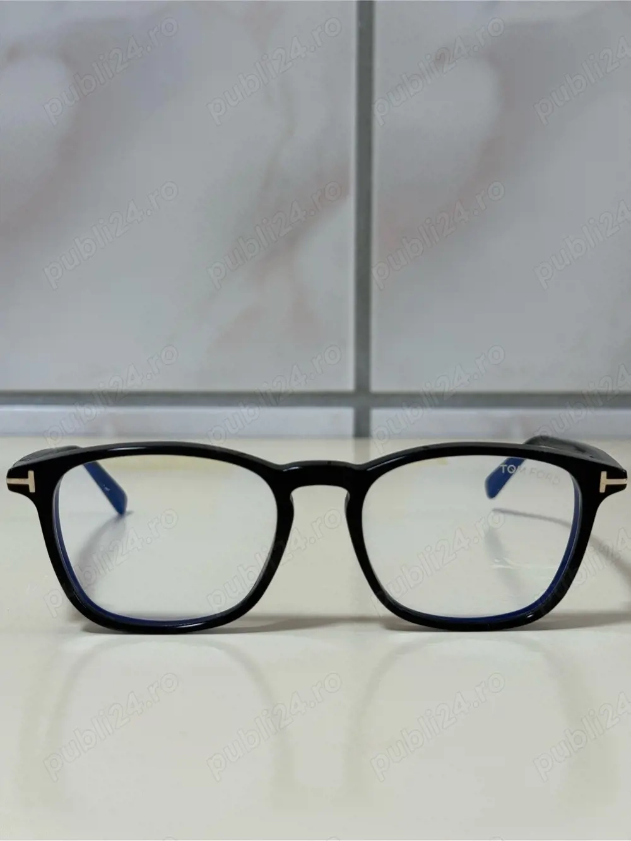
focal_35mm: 48
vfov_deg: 39.7
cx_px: 316
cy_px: 420
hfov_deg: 30.3
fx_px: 1167
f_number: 1.78
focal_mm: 6.76
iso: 64
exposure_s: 1/121
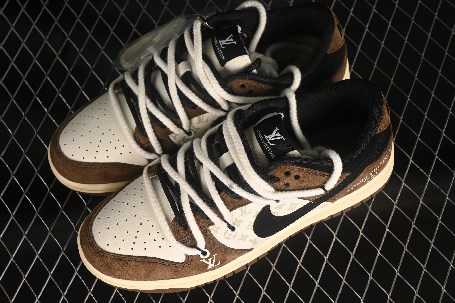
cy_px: 152
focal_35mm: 75
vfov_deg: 18.2
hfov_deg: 27.0
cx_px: 228
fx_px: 948
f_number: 7.1
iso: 160
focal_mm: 50
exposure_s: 1/60
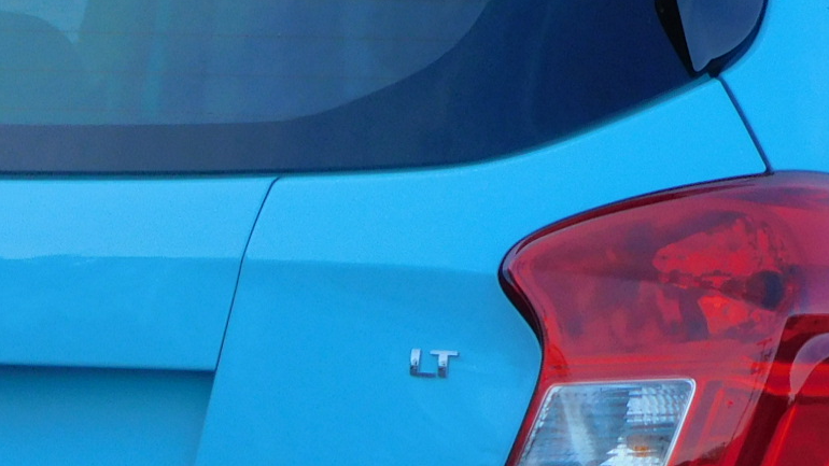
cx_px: 30
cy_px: 824
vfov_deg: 1.3
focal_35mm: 965
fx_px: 21211
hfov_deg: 2.2
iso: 160
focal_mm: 53.7
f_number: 5.5
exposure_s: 1/125
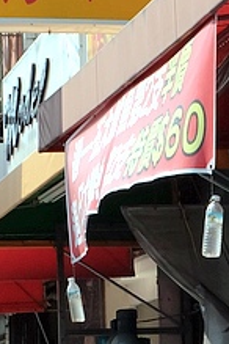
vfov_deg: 10.4
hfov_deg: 7.0
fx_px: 1870
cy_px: 17
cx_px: 131
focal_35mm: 196
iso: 400
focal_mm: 28.2
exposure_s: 1/400
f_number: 10
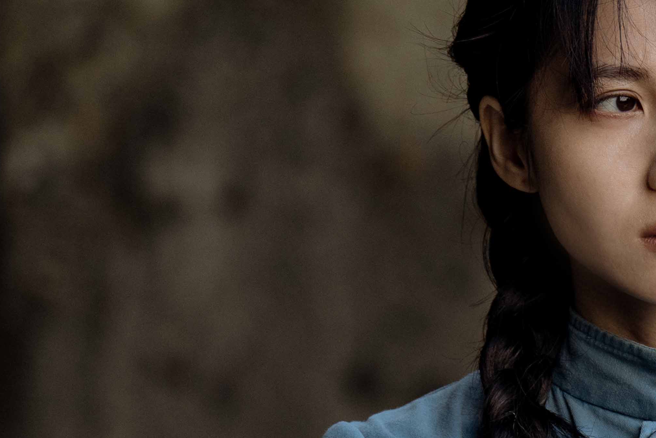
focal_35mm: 391
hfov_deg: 5.2
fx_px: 7124
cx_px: 843
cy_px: 462
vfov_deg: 3.5
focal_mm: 132
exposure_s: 1/400
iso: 640
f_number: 4
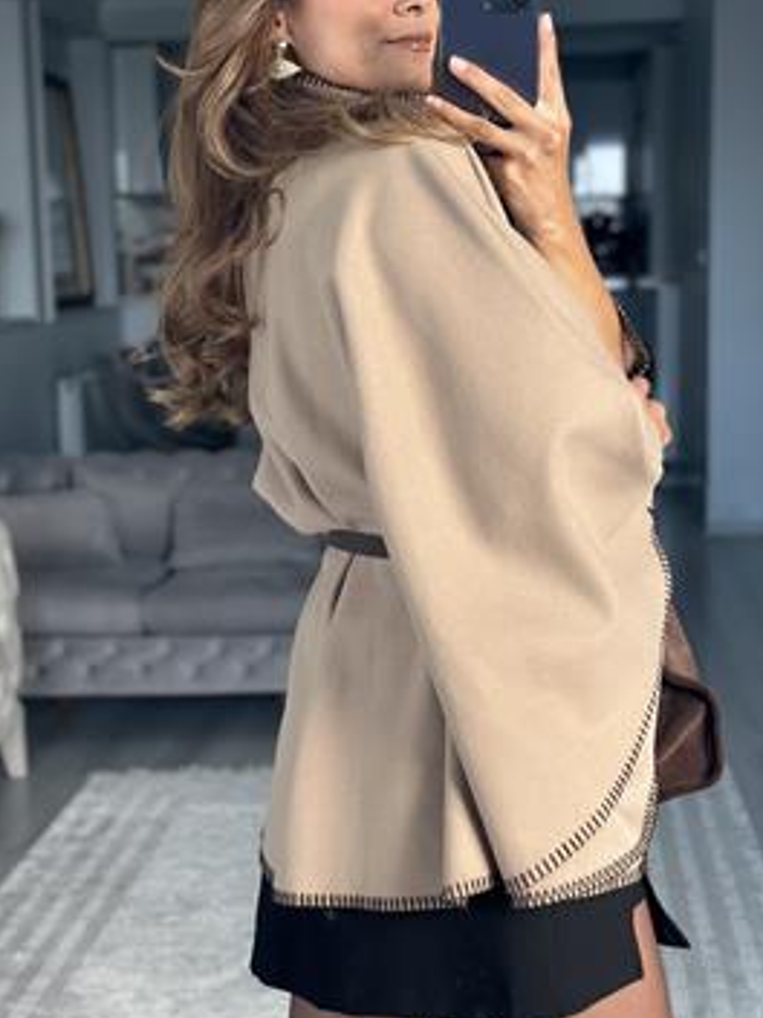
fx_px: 2028
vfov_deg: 28.2
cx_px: 405
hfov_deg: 21.3
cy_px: 495
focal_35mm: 69
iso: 100
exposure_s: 1/172
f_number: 1.78
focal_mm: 6.86
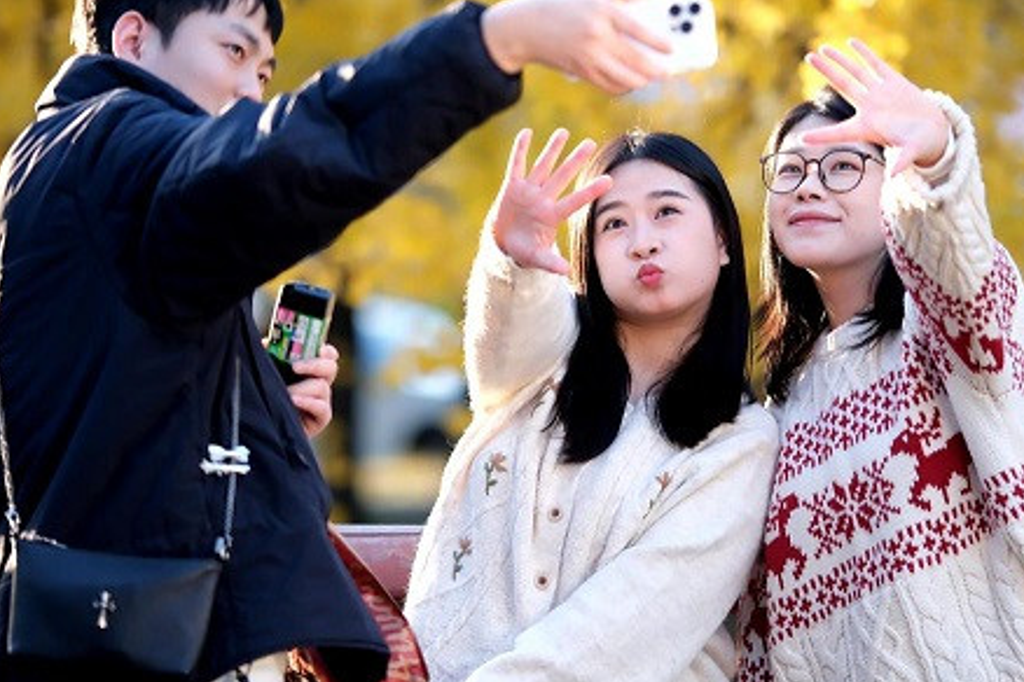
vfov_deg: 6.7
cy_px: 228
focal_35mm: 206
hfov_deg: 10.0
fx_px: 5859
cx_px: 552
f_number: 1.2
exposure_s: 1/500
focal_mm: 75
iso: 125
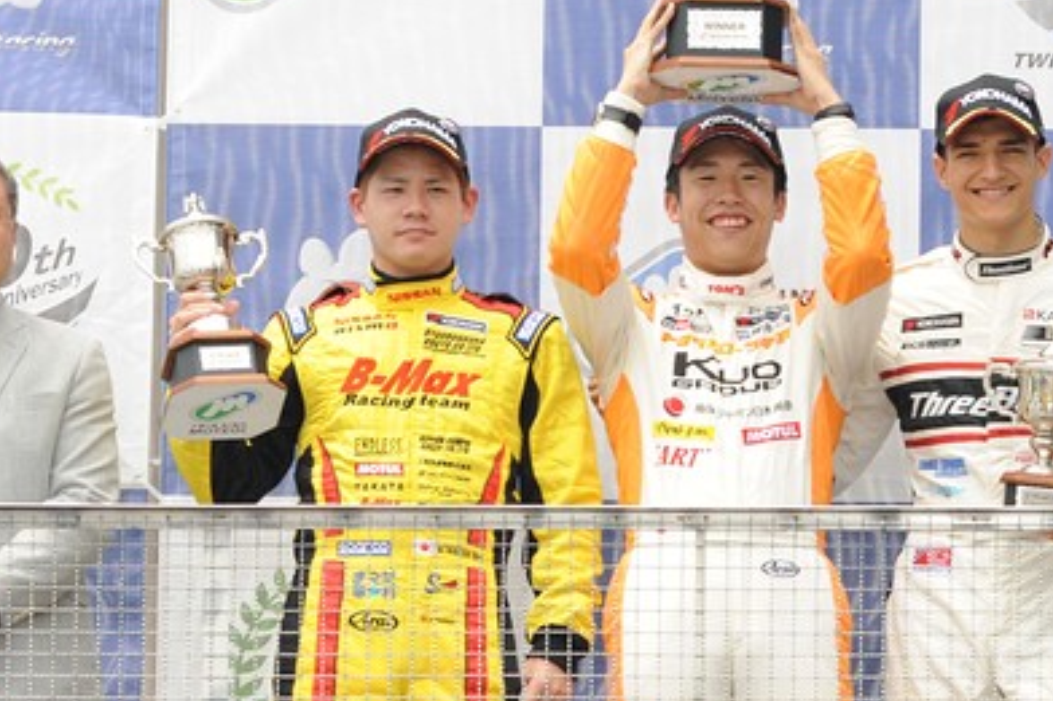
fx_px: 9677
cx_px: 725
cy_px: 309
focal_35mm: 331
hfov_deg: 6.2
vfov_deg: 4.1
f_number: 8
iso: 200
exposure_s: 1/250
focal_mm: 180
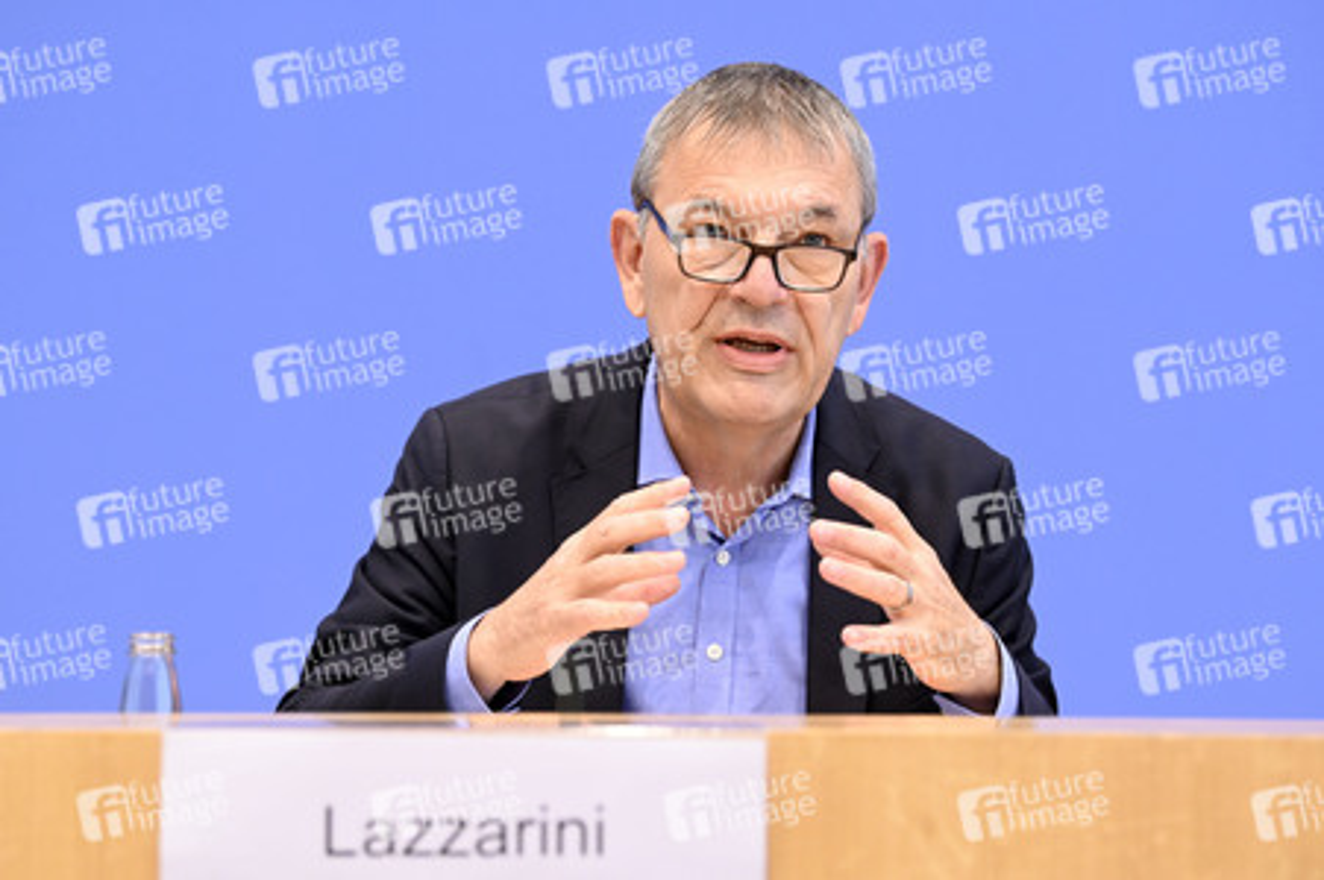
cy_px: 440
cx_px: 662
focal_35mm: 86
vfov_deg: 15.9
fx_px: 3160
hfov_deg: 23.7
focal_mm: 86
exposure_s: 1/400
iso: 4000
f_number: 5
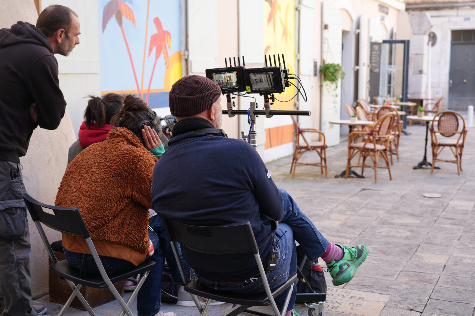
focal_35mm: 46
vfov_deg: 29.2
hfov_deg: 42.7
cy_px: 158
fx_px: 607
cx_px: 238
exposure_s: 1/60
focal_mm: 46
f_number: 4.5
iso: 100
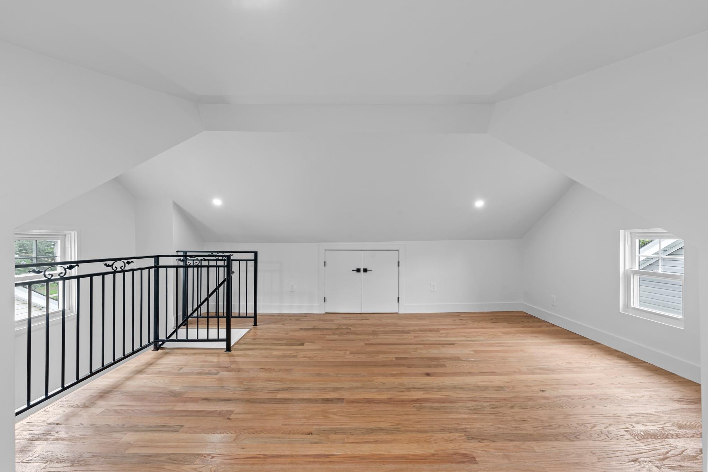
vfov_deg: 81.2
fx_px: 275
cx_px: 354
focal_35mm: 14
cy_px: 236
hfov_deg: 104.3
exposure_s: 1/2.5
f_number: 10
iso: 200
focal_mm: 14
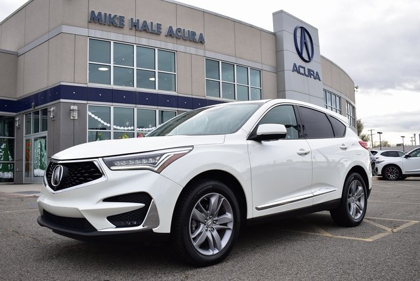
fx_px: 403
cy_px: 140
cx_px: 210
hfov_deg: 55.1
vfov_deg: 38.4
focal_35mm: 34
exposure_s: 1/125
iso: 100
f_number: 5.6
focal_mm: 23
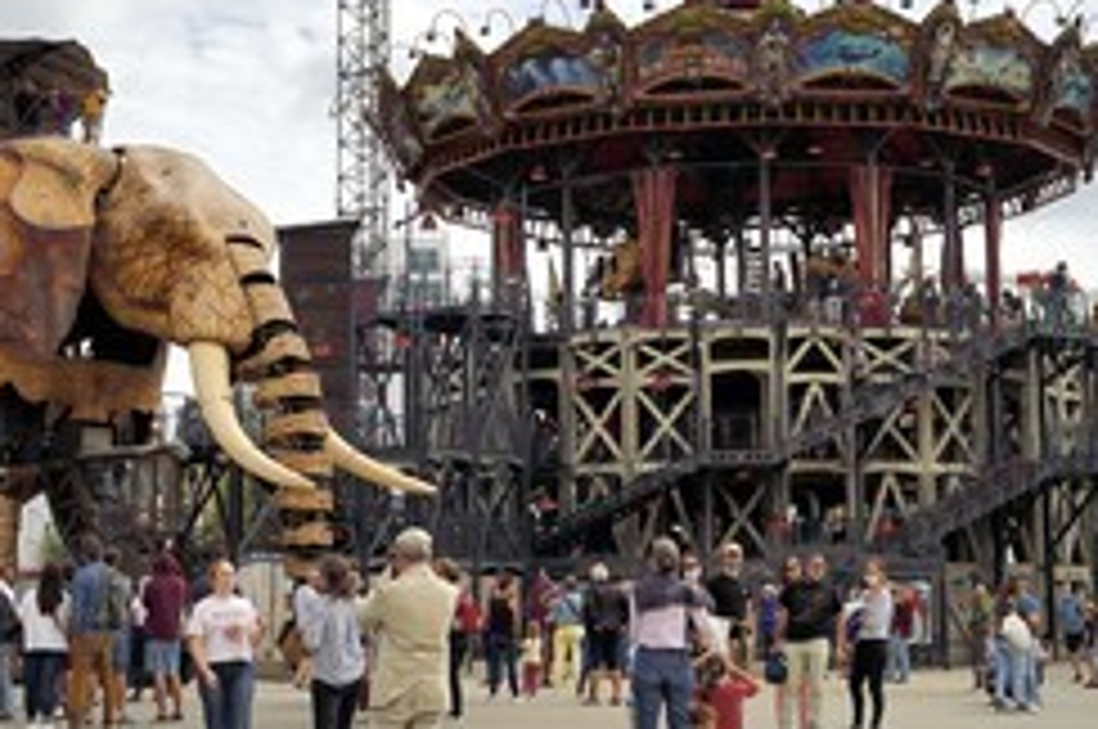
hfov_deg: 29.2
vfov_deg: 19.7
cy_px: 328
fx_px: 2102
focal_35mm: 69
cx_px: 407
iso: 200
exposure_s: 1/400
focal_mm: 40
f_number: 10
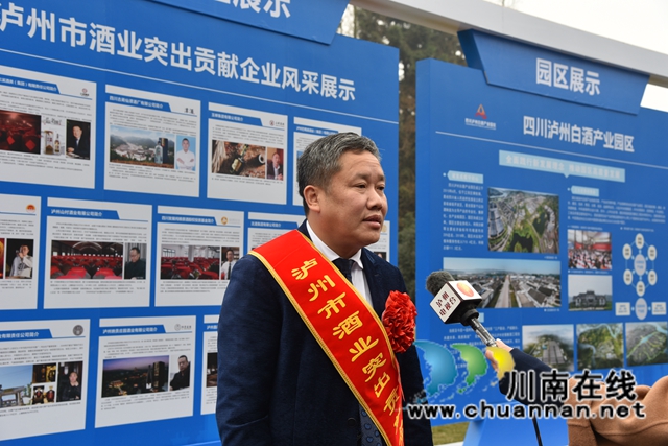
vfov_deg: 27.0
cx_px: 334
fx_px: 928
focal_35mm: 50
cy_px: 223
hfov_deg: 39.6
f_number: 6.3
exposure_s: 1/160
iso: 400
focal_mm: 50
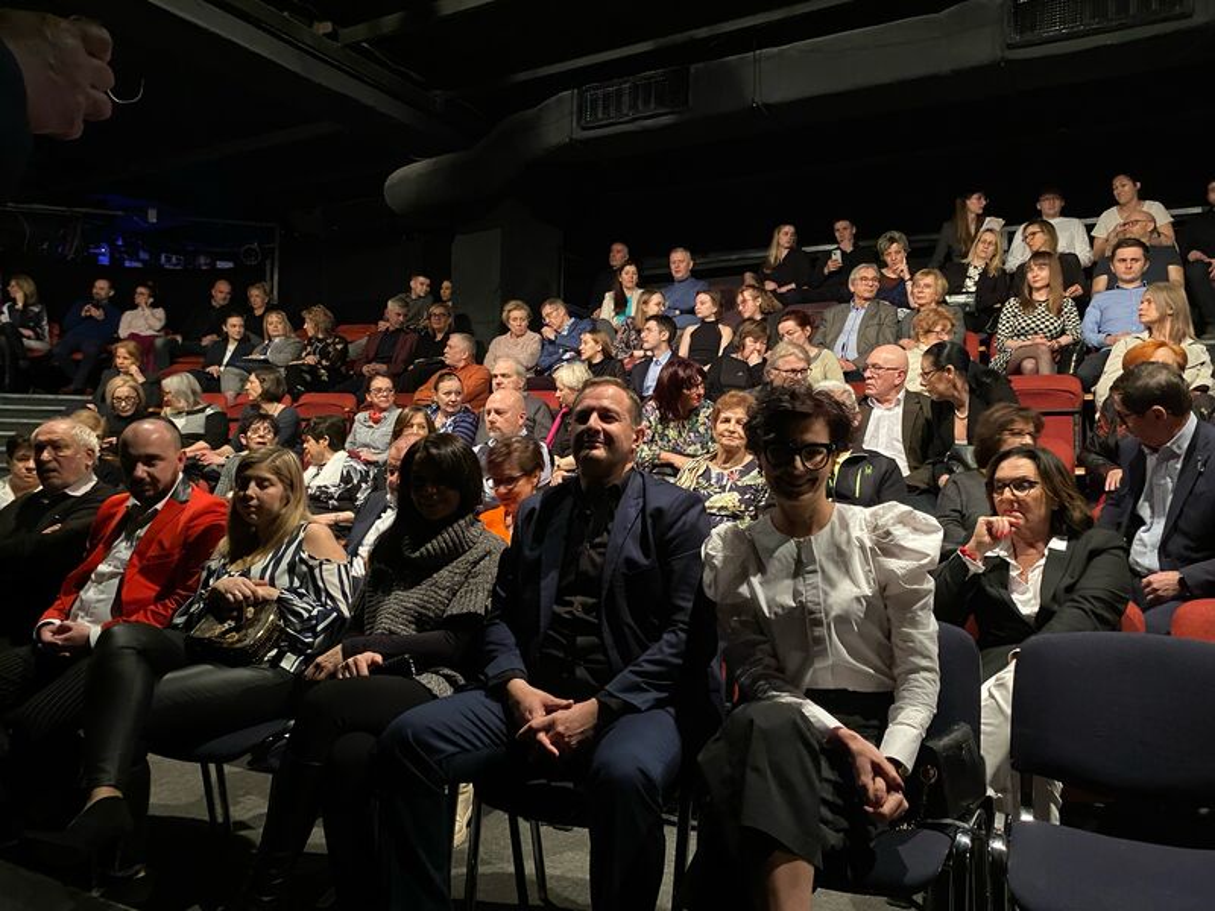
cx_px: 608
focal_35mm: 26
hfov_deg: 67.3
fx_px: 913
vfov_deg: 53.1
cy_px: 456
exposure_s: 1/25
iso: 800
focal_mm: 4.25
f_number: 1.8
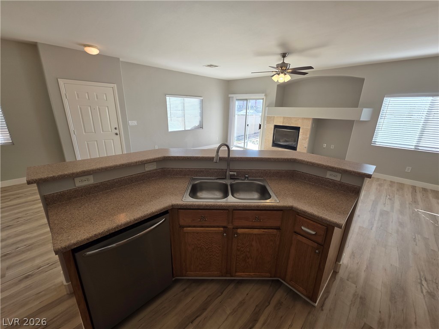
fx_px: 165
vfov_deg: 89.9
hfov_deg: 106.2
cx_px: 220
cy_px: 164
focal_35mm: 13
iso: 20
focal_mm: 2.2
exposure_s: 1/120
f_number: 1.9
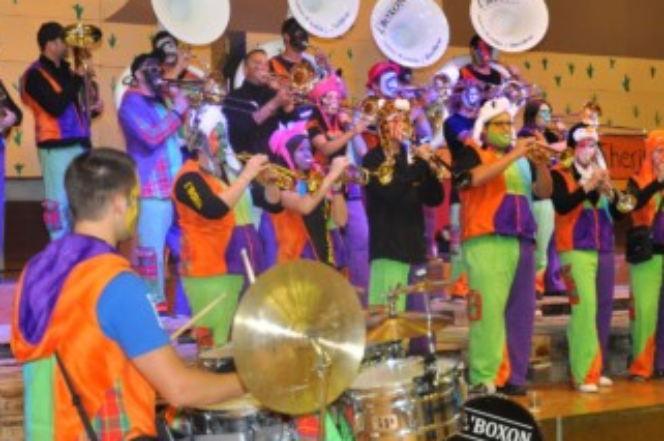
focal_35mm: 70
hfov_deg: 28.9
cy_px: 166
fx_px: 1289
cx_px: 292
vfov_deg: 19.4
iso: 800
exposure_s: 1/60
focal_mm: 30
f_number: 4.2
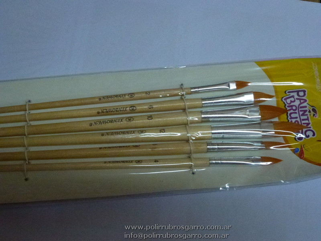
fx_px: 473
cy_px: 120
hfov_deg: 37.5
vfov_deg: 28.6
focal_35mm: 51
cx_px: 160
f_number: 4.1
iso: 800
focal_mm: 8.7
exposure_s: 1/60
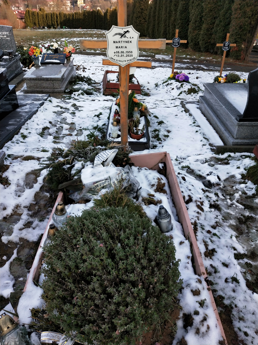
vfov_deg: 73.9
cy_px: 172
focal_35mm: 23
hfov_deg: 58.9
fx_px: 229
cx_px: 129
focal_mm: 3.99
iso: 33
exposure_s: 1/483
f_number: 1.7
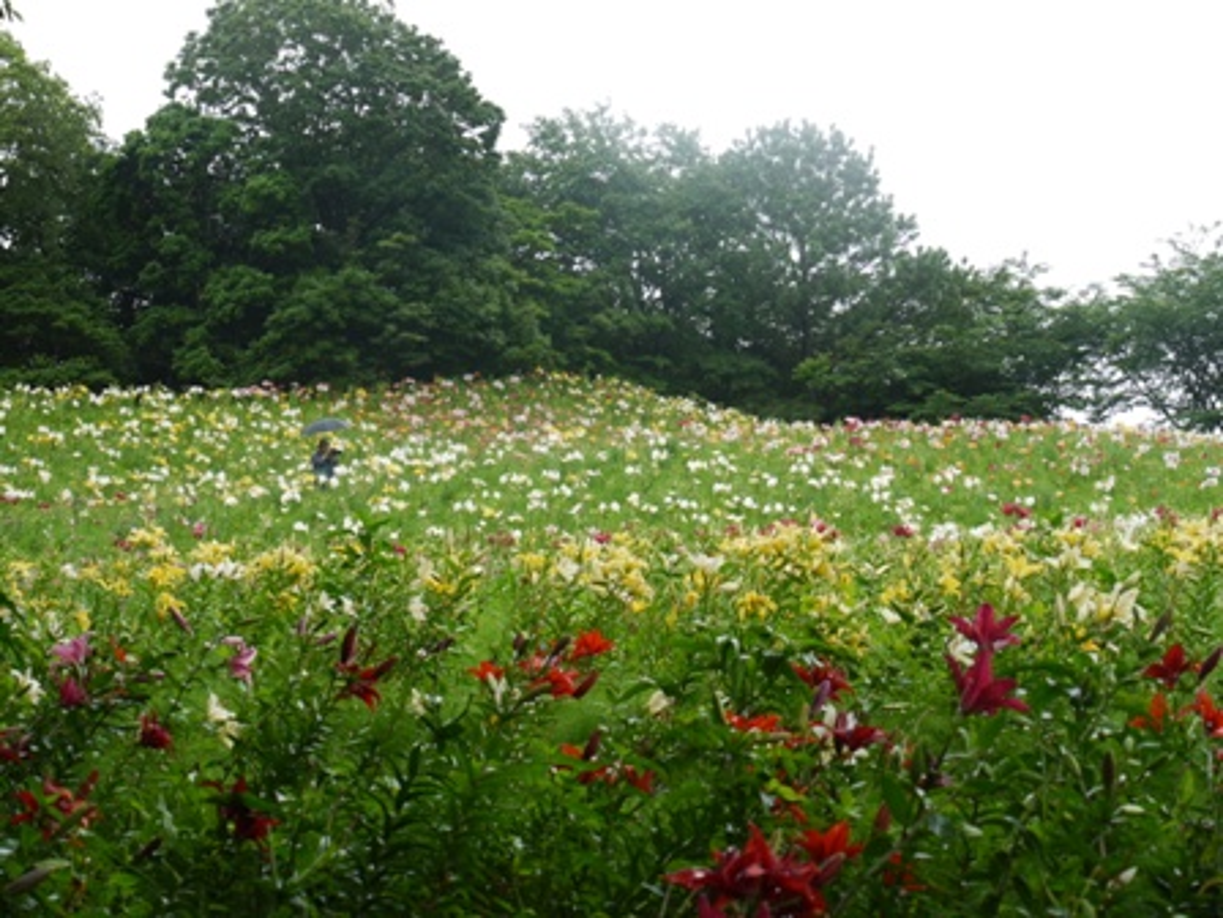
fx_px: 2332
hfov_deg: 29.4
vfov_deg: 22.3
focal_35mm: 66
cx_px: 612
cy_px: 459
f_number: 5.4
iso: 100
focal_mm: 33
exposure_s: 1/100
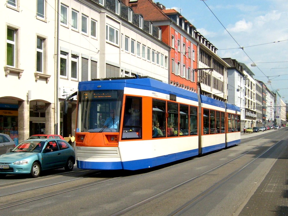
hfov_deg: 52.6
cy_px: 108
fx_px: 291
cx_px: 144
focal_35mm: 35
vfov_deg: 40.7
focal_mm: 5.8
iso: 80
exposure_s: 1/350
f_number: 7.1
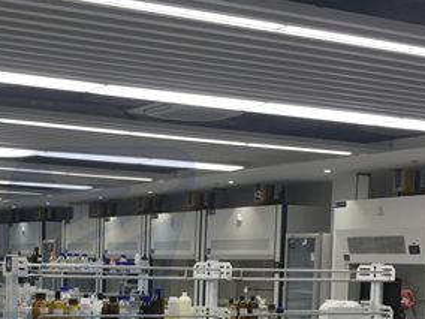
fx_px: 970
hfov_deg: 24.5
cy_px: 338
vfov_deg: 18.1
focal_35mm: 79
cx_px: 109
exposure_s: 1/100
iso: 25
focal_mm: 3.99
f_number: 1.8
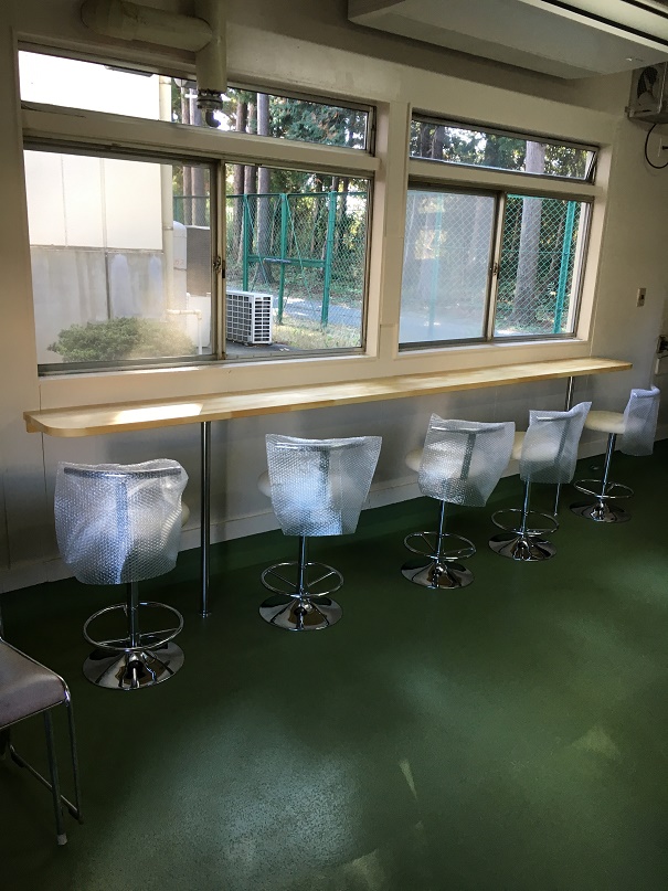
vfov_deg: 61.7
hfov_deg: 48.2
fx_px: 746
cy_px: 446
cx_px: 334
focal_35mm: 29
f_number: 2.2
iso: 32
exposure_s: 1/30
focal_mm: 4.15
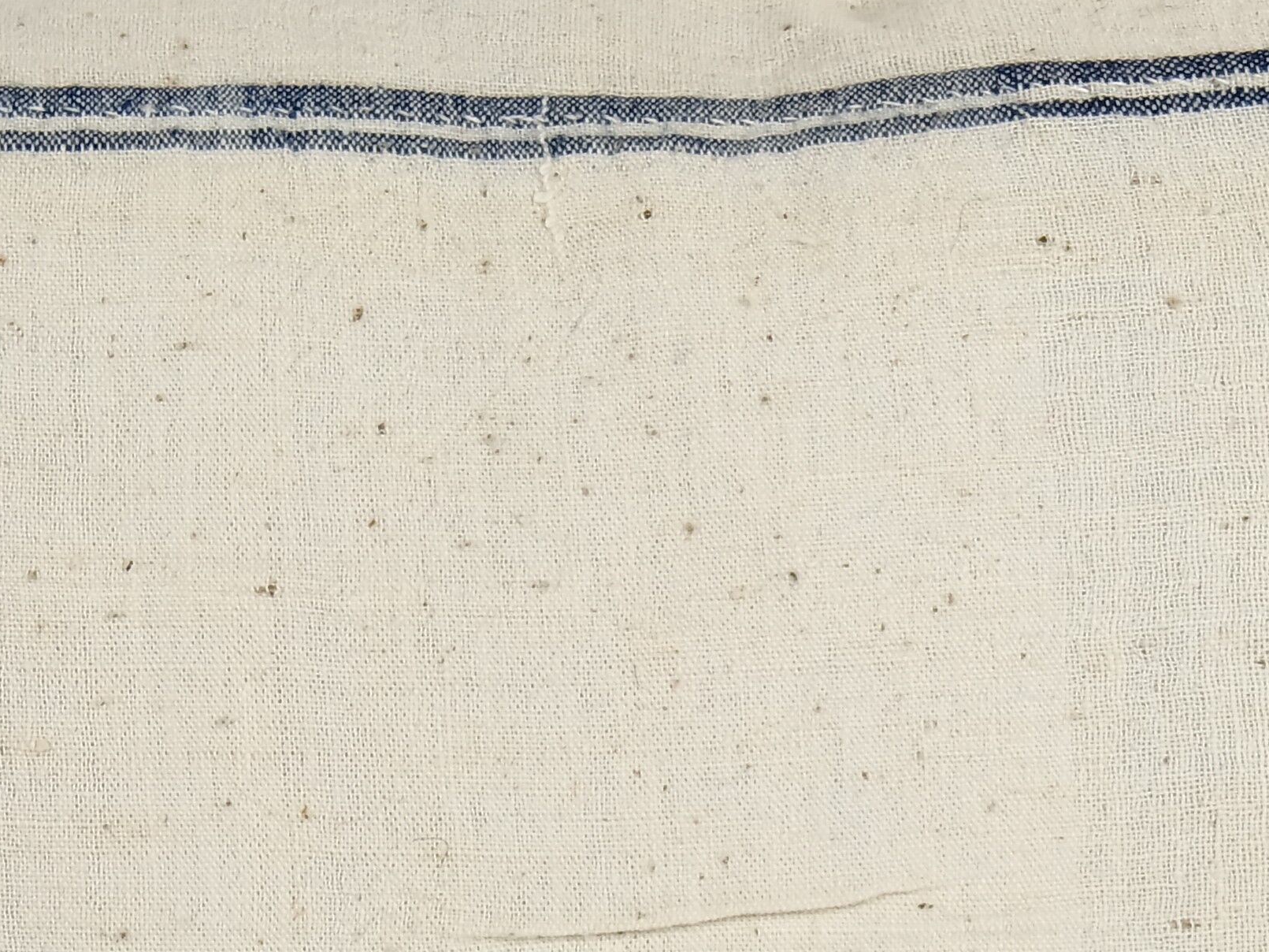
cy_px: 914
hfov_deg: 7.0
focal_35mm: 283
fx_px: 10374
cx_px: 928
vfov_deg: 5.2
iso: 80
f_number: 16
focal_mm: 50.5
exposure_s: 1/160
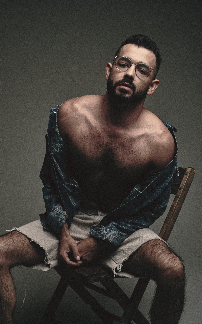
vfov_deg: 36.9
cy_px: 165
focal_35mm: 55
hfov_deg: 23.5
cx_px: 95
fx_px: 484
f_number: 4
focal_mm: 35
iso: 160
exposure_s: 1/250
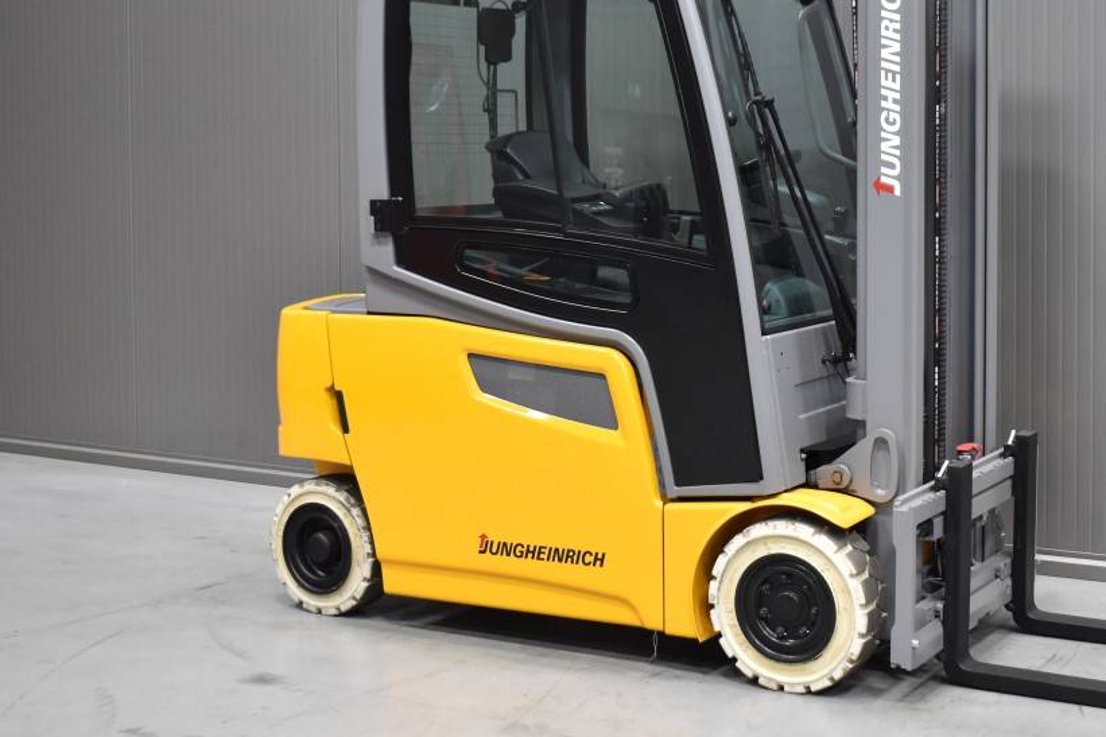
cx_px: 715
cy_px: 230
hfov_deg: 34.8
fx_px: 1751
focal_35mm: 57
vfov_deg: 23.6
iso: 1600
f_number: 4
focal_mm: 26
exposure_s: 1/60
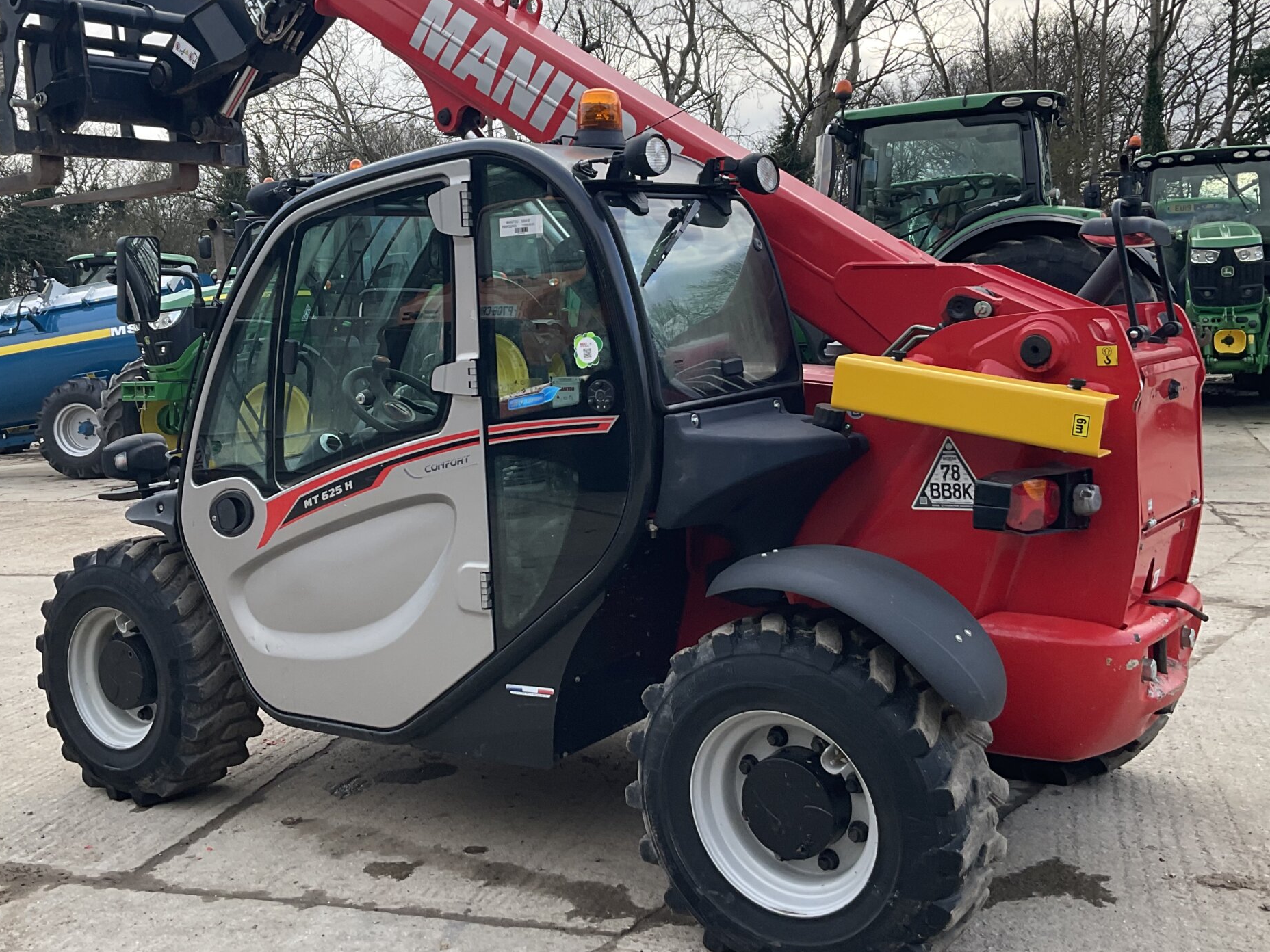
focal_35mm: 40
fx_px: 1468
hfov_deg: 46.7
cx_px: 549
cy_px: 397
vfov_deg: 35.9
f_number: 1.8
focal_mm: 3
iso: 16
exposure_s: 1/270
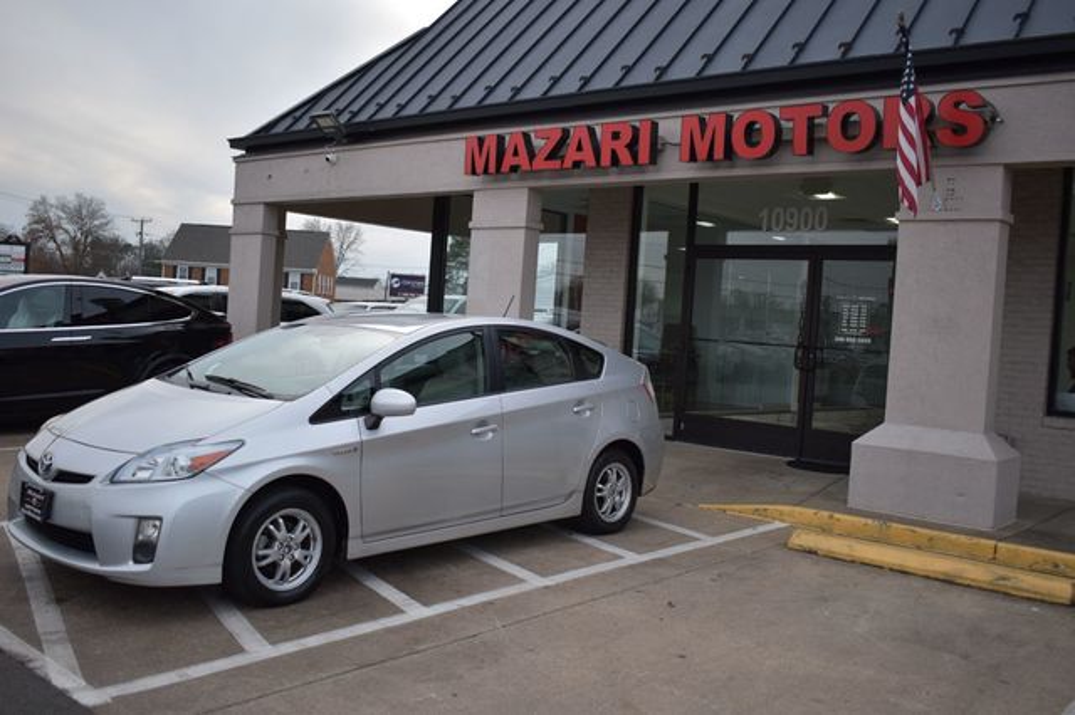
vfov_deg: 38.3
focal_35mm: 34
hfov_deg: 55.1
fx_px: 1030
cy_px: 358
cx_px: 538
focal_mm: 23
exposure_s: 1/400
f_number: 3.8
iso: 200
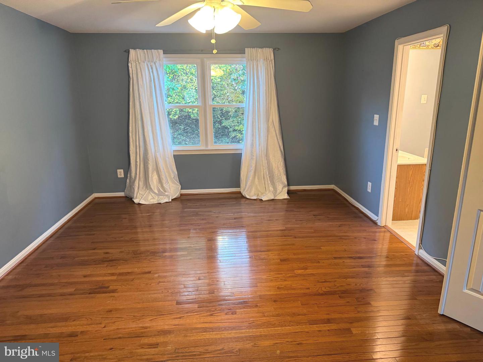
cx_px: 242
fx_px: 335
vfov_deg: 56.8
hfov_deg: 71.6
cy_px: 181
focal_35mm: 24
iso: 250
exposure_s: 1/60
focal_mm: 6.76
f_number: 1.78
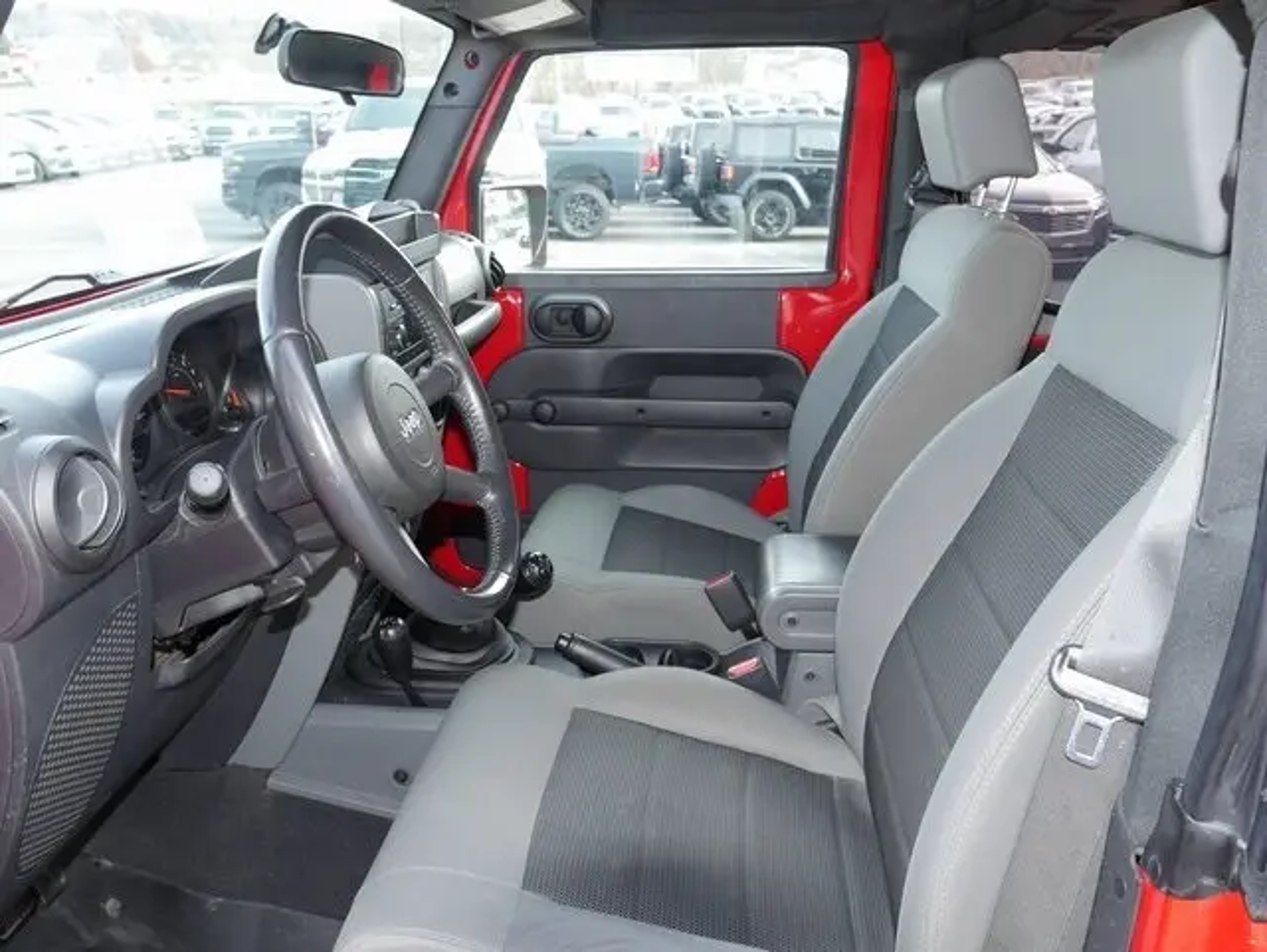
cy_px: 476
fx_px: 1026
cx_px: 634
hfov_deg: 63.4
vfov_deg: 49.8
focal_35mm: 28
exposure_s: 1/60
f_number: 5
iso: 400
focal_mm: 14
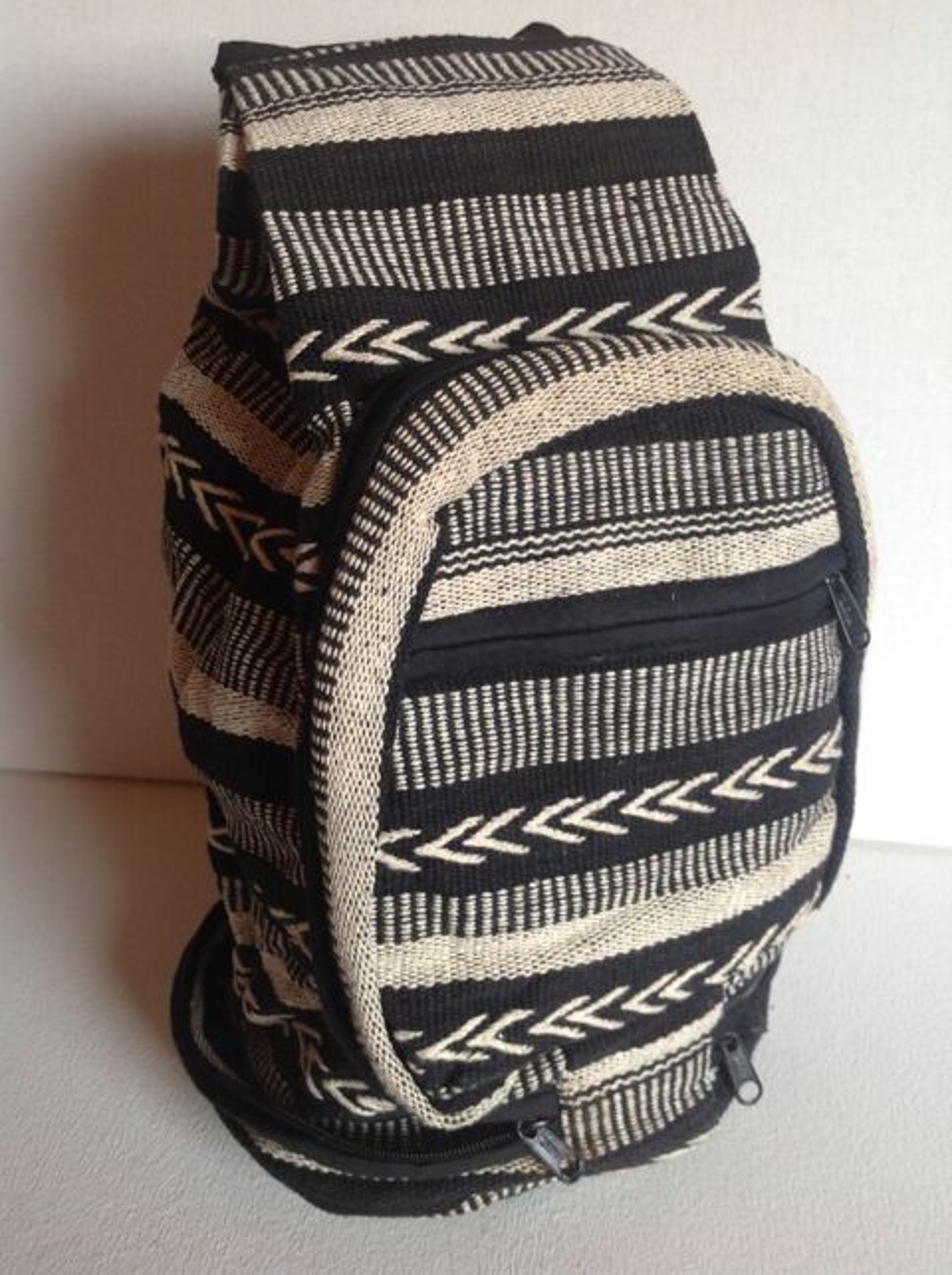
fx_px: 1287
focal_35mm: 35
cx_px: 476
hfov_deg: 40.6
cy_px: 638
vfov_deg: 52.7
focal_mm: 4.28
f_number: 2.4
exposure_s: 1/15
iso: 100
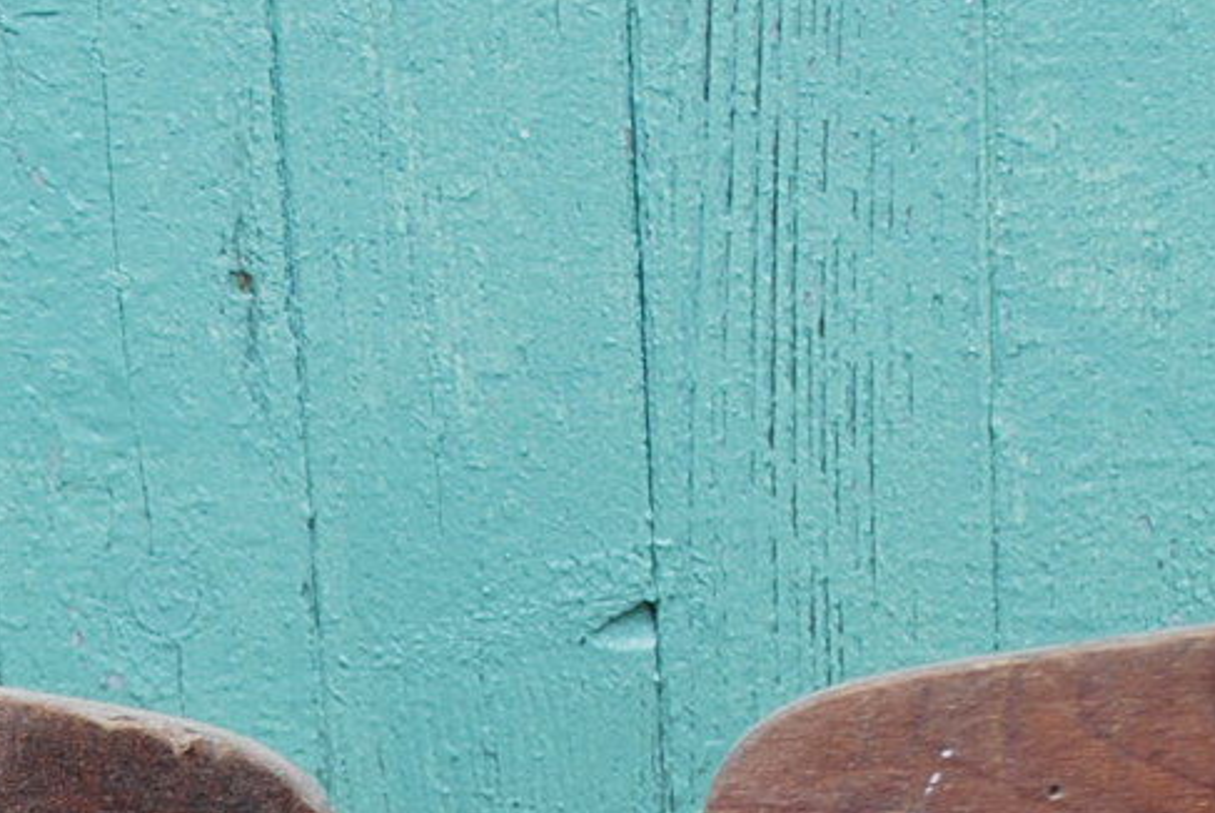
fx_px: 6454
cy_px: 1414
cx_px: -631
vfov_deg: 7.0
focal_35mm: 191
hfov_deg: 10.4
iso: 200
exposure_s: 1/100
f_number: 5
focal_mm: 32
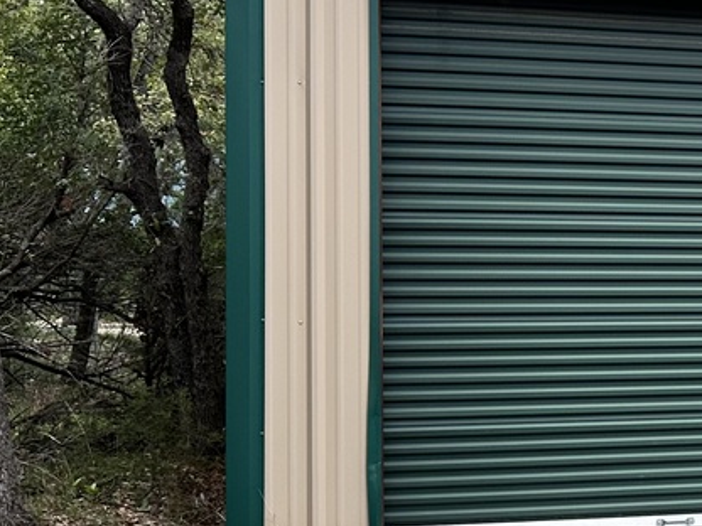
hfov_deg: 20.1
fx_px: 1683
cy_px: 287
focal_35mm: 83
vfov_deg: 17.8
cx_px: 1077
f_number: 1.78
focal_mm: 6.86
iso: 80
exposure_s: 1/456
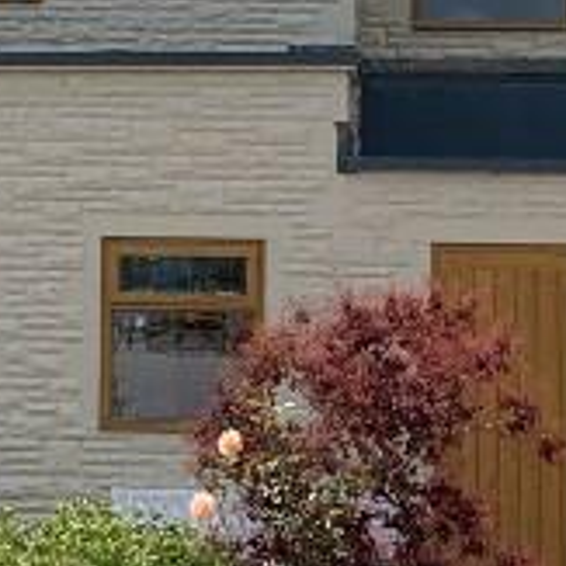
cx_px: 111
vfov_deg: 12.0
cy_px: 17
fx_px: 2664
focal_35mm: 144
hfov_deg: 12.1
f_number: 1.8
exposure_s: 1/3521
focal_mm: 4.25
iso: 25
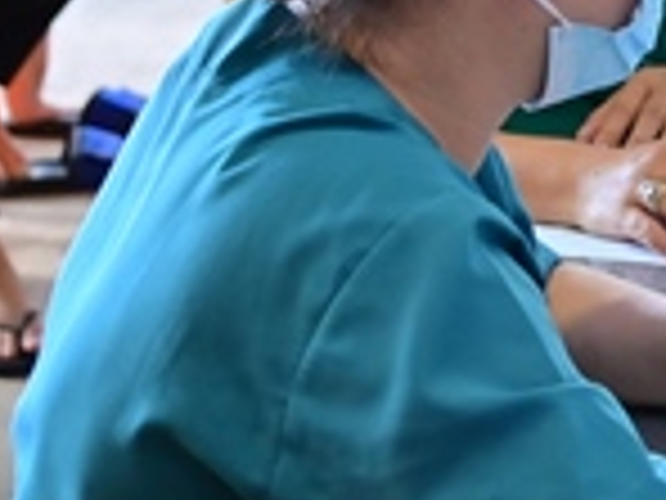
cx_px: 1390
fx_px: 4233
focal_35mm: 220
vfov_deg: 6.7
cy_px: -259
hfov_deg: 8.5
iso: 1250
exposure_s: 1/100
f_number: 5
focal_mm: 52
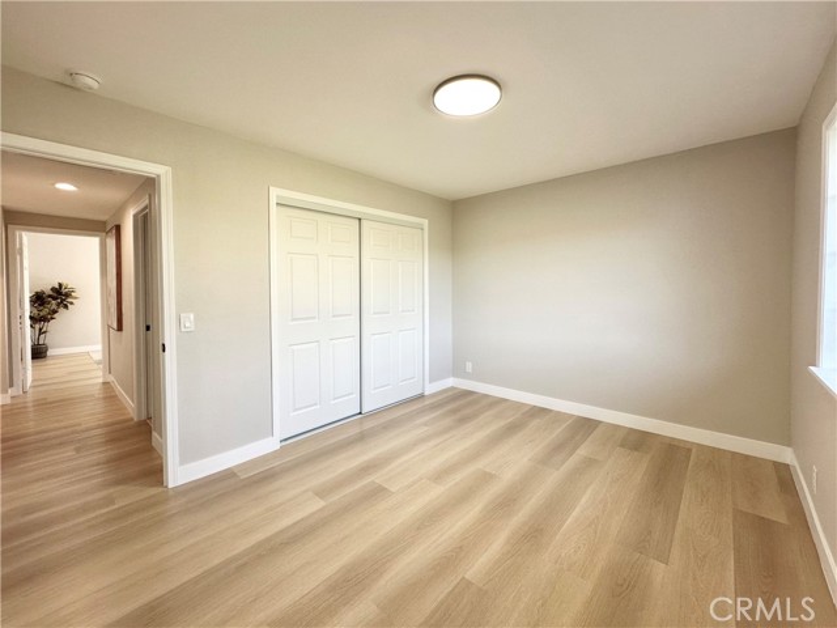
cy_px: 314
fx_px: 339
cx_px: 418
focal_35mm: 14
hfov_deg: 102.1
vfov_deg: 85.7
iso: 100
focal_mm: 2.22
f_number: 2.2
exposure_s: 1/120
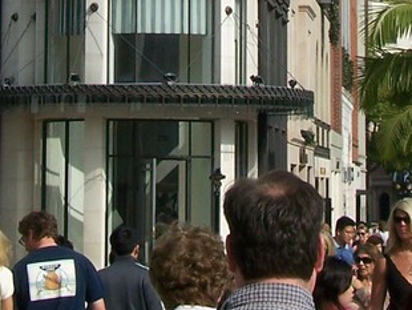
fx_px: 1870
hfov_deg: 12.6
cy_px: -148
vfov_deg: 9.2
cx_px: 215
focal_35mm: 157
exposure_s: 1/640
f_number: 5.6
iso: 80
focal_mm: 6.3
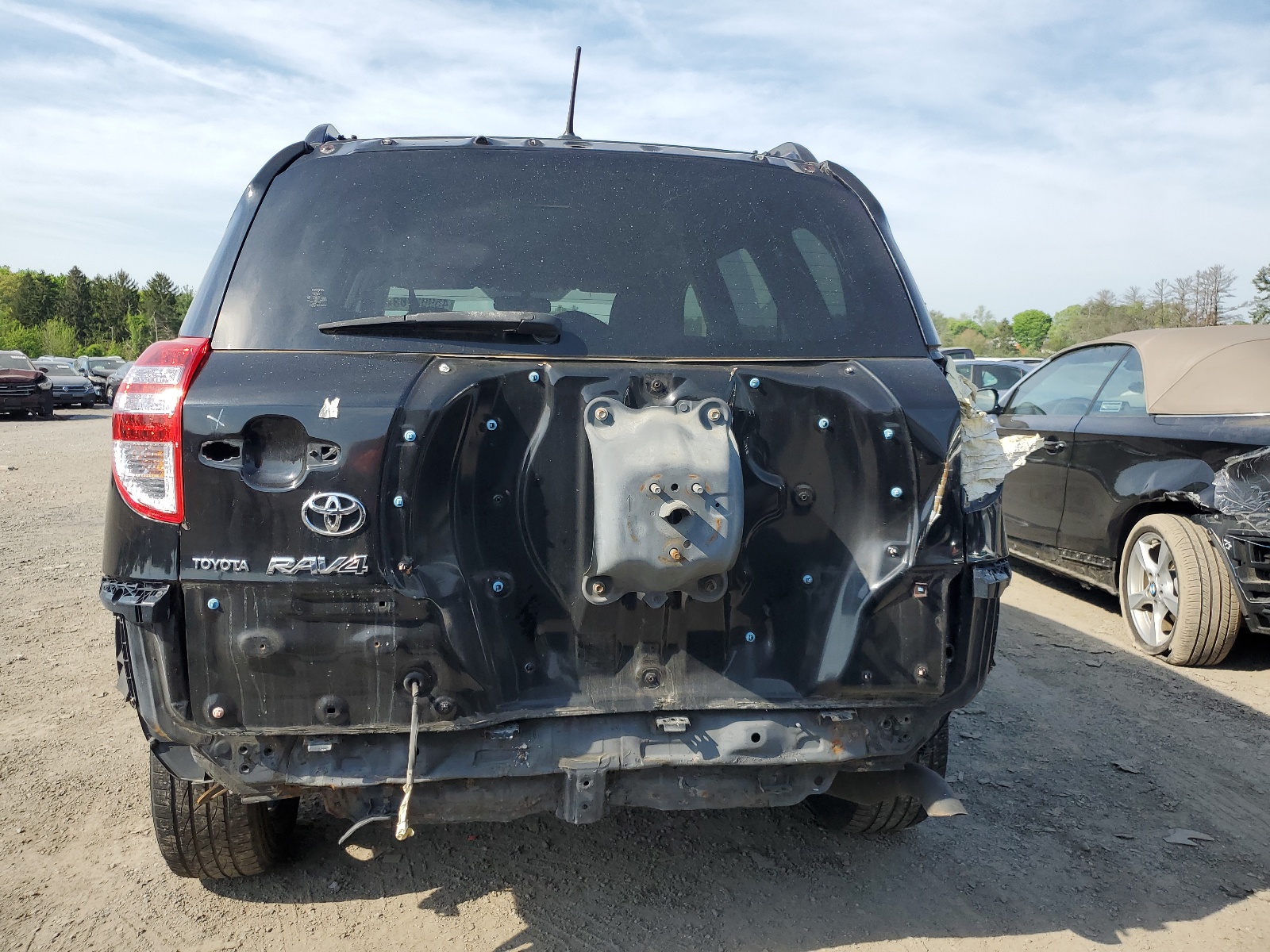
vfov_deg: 53.1
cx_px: 635
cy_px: 476
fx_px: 954
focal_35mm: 26
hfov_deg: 67.3
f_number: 1.5
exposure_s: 1/2000
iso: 50
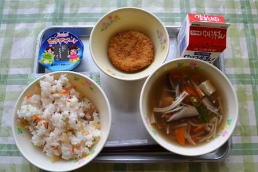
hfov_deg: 57.2
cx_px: 129
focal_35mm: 33
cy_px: 86
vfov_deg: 40.0
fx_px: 237
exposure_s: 1/125
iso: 250
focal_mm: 22
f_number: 5.6
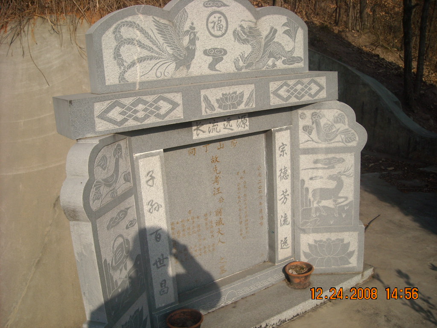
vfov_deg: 40.7
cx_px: 218
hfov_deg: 52.6
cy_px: 164
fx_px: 442
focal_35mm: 35
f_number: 5.6
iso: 64
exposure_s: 1/384
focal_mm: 5.7
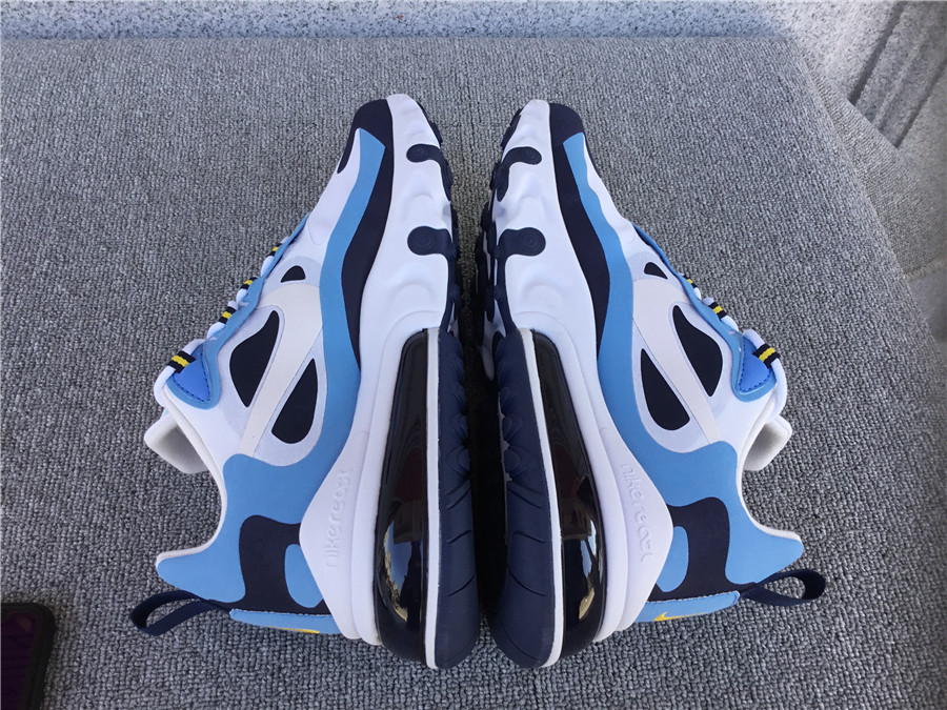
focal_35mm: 31
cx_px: 474
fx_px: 848
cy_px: 355
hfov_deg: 58.4
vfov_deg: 45.4
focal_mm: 3.3
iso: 25
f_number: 2.4
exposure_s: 1/152
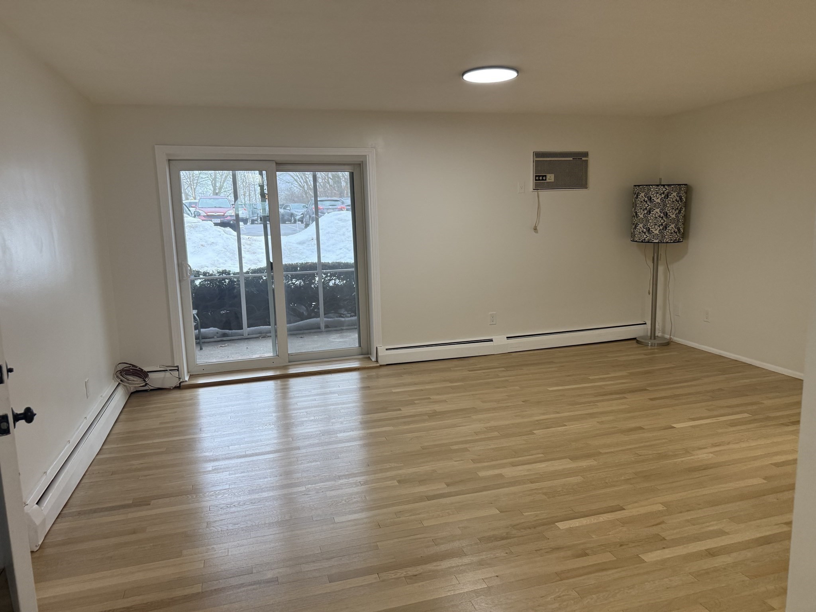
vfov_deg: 56.8
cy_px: 306
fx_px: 566
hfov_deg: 71.6
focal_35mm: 24
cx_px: 408
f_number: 1.78
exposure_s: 1/167
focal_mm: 6.76
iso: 200
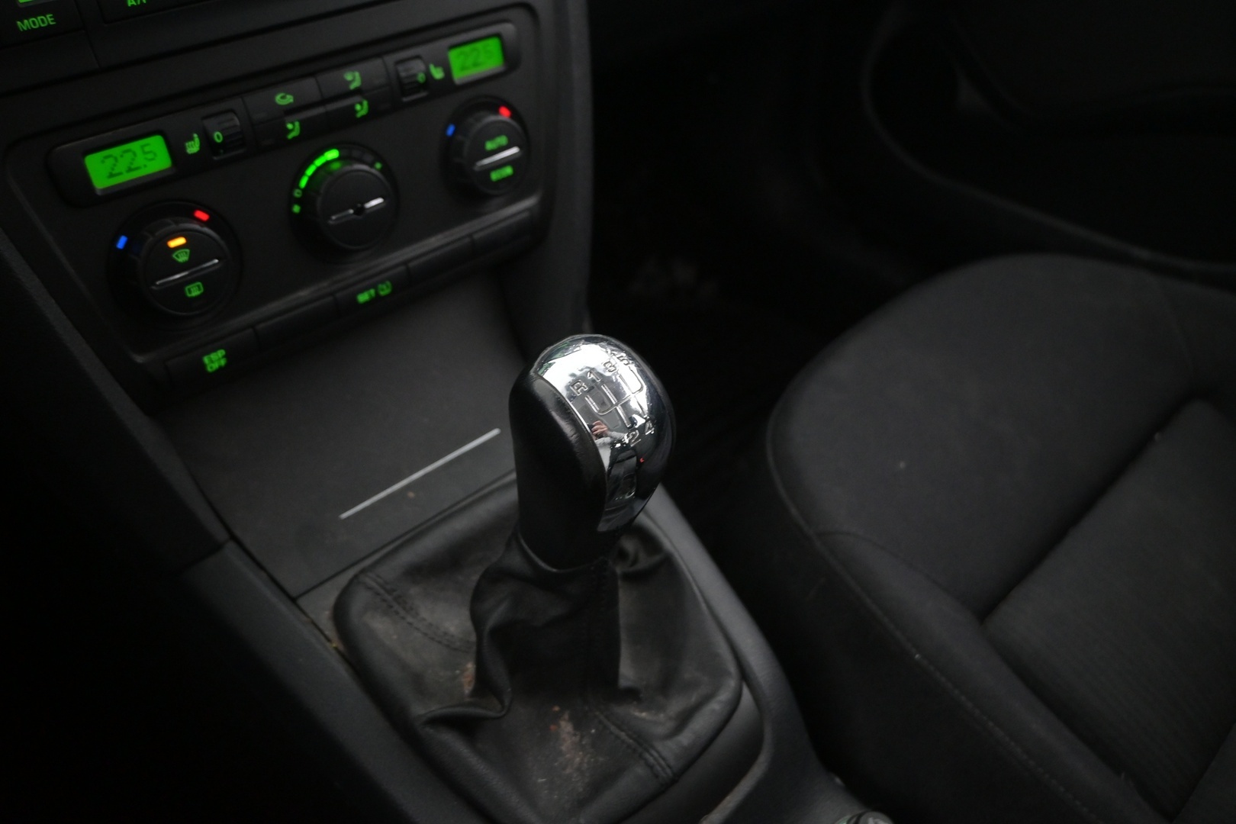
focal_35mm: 30
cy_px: 412
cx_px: 618
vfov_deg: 43.6
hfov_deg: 61.9
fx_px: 1030
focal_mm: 20
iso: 2500
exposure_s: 1/40
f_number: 3.8
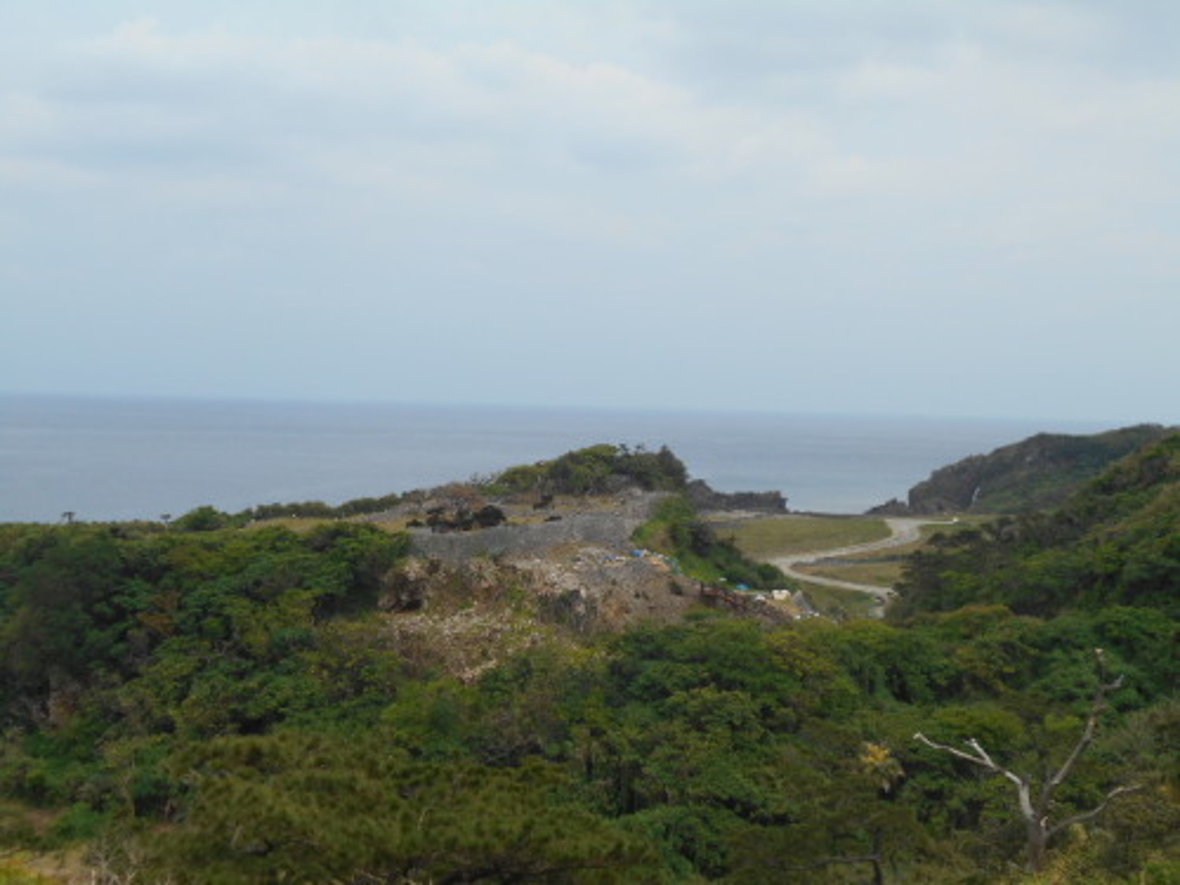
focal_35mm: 50
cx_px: 590
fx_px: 1704
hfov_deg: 38.2
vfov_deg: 29.1
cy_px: 442
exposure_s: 1/800
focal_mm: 8.8
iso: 80
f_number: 4.5
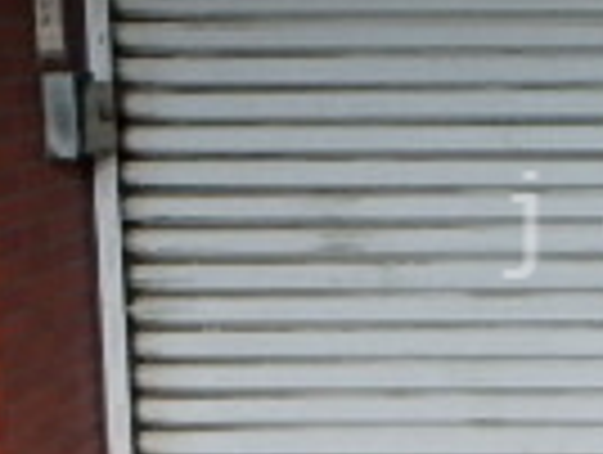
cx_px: 810
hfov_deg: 18.1
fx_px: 1745
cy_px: 225
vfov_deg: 14.8
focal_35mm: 100
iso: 160
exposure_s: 1/60
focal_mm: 3.7
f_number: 3.5
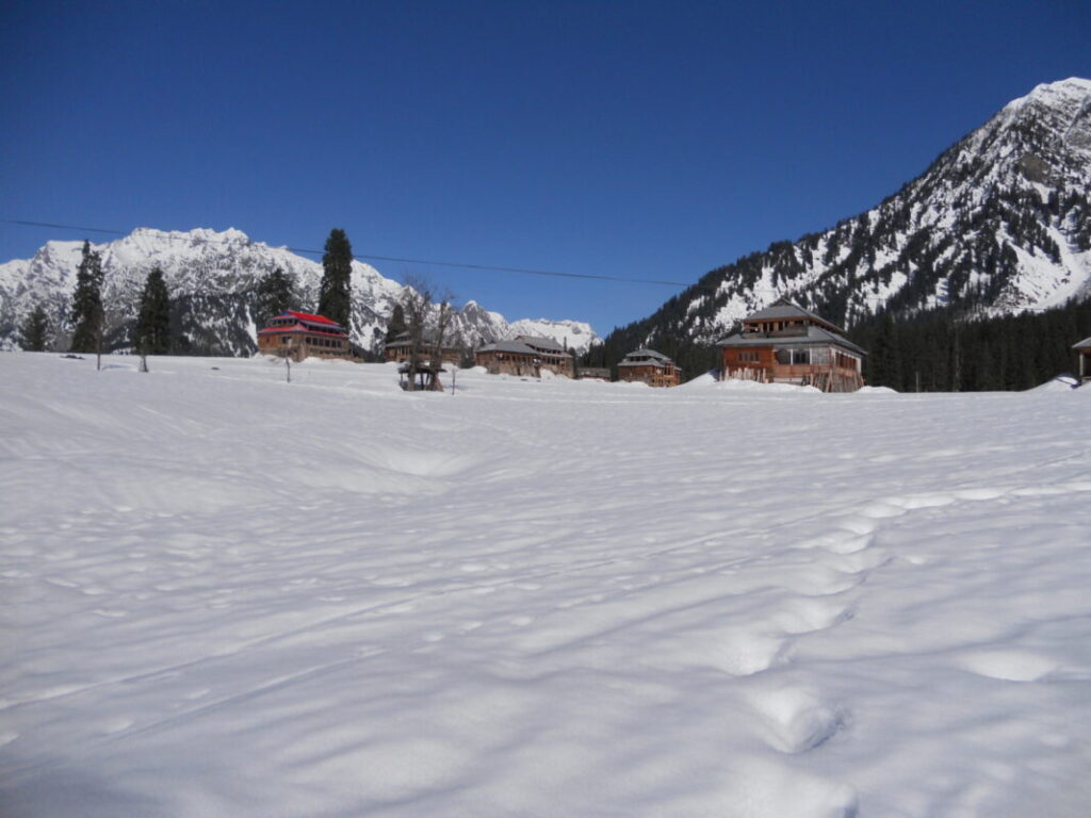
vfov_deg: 51.4
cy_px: 409
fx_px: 851
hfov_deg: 65.3
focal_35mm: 27
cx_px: 546
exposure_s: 1/640
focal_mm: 4.9
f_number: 8
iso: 80
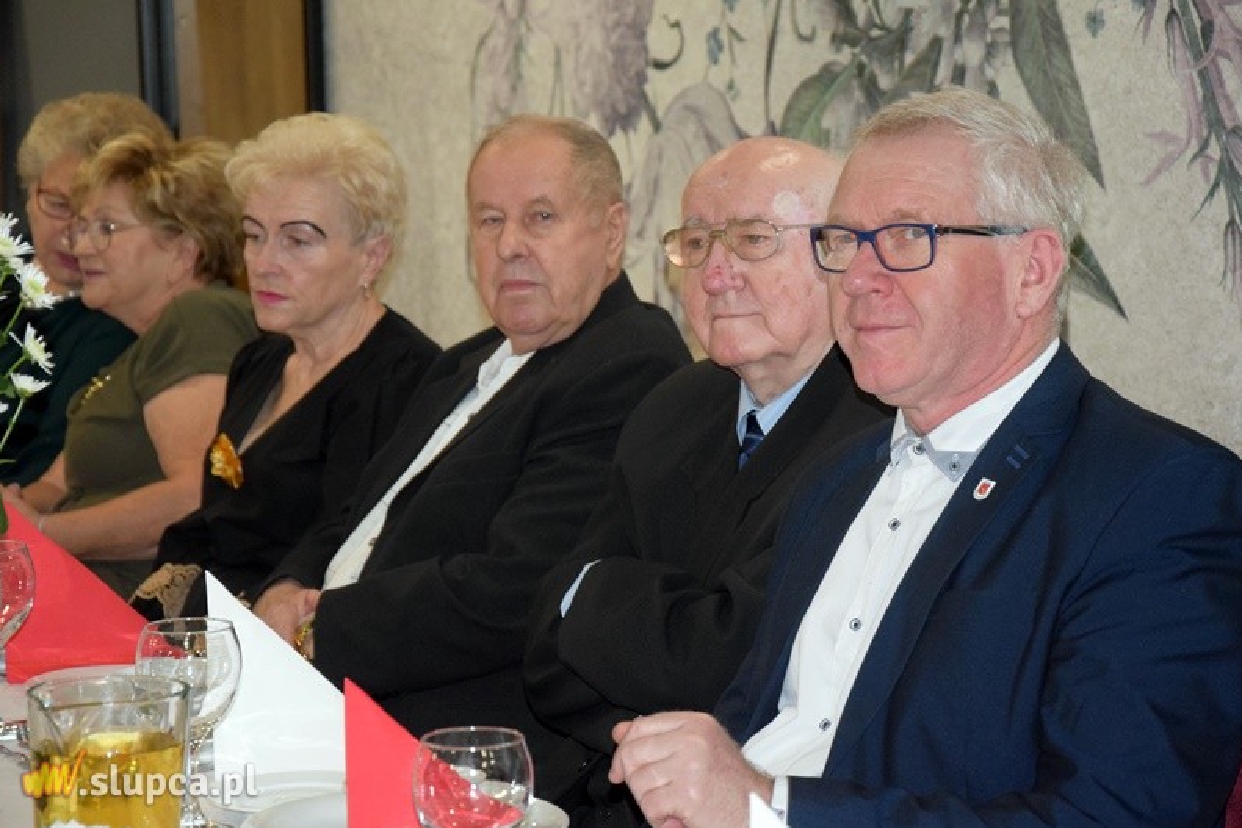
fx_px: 4175
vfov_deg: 11.3
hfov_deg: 16.9
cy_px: 416
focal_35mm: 121
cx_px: 625
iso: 3200
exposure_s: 1/60
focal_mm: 80
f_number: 5.3
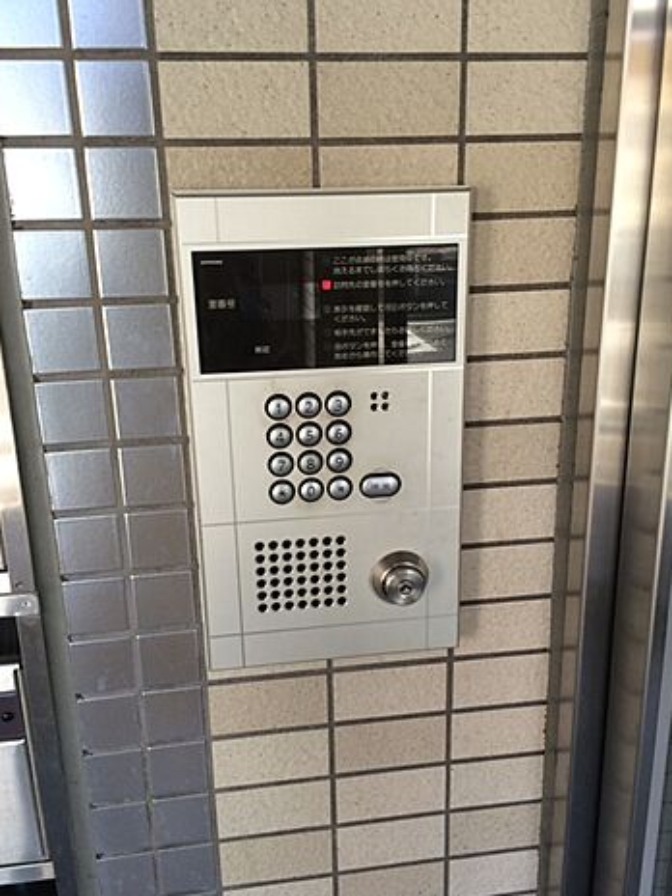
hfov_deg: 46.8
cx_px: 332
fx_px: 777
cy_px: 446
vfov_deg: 60.0
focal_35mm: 30
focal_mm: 4.15
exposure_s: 1/30
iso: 40
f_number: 2.2
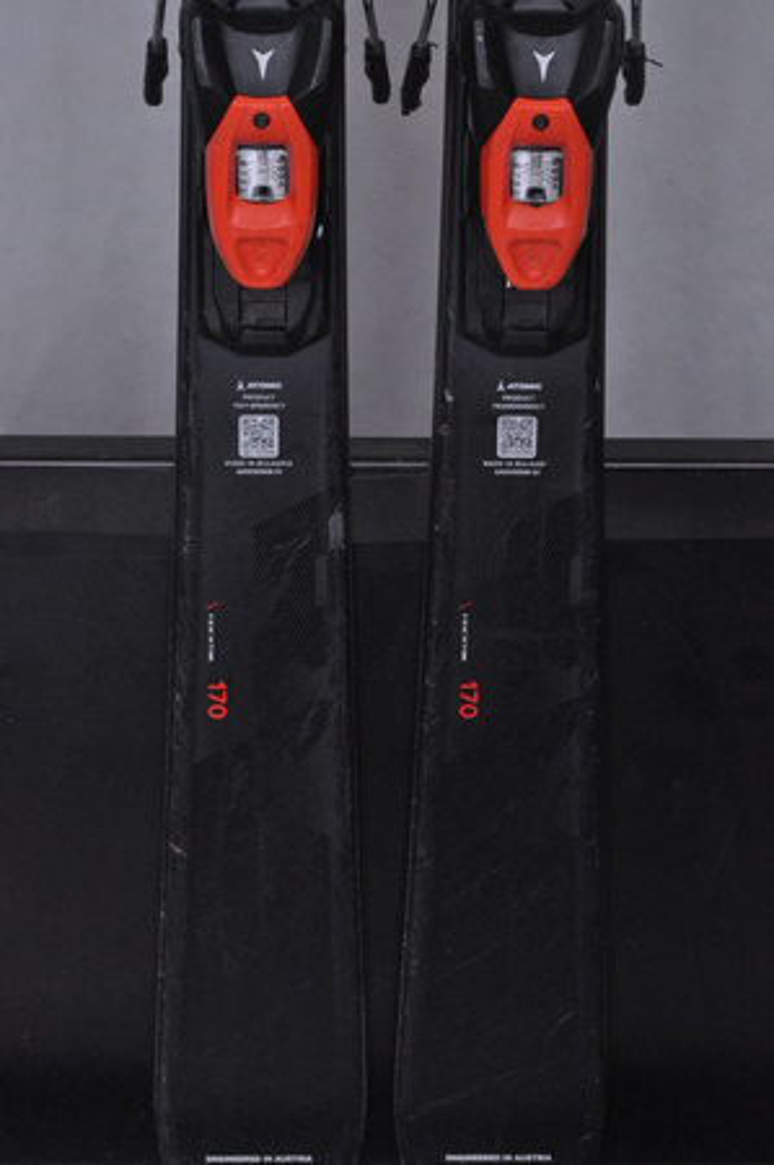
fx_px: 3636
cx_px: 387
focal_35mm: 112
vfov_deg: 18.2
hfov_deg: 12.2
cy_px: 582
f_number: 9.5
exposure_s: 1/125
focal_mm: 75
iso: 3200
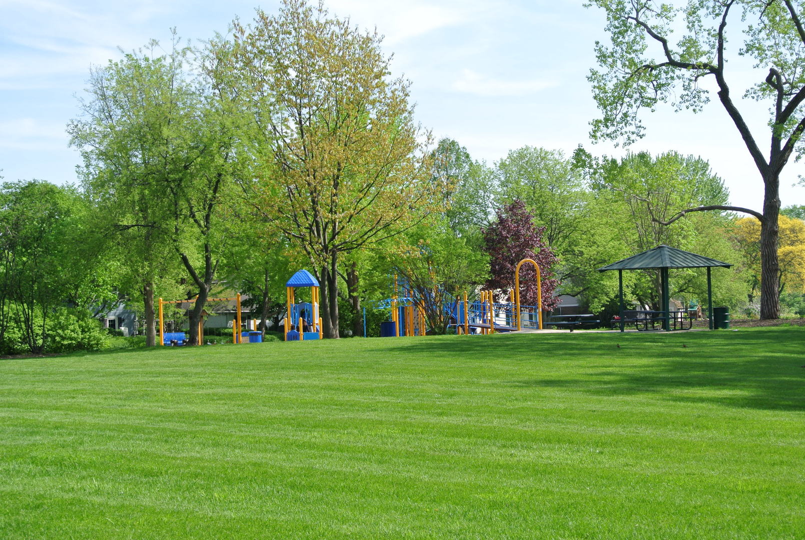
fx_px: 1456
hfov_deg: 30.9
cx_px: 402
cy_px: 270
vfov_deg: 21.0
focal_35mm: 65
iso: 100
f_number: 5.3
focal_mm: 24.4
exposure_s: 1/320
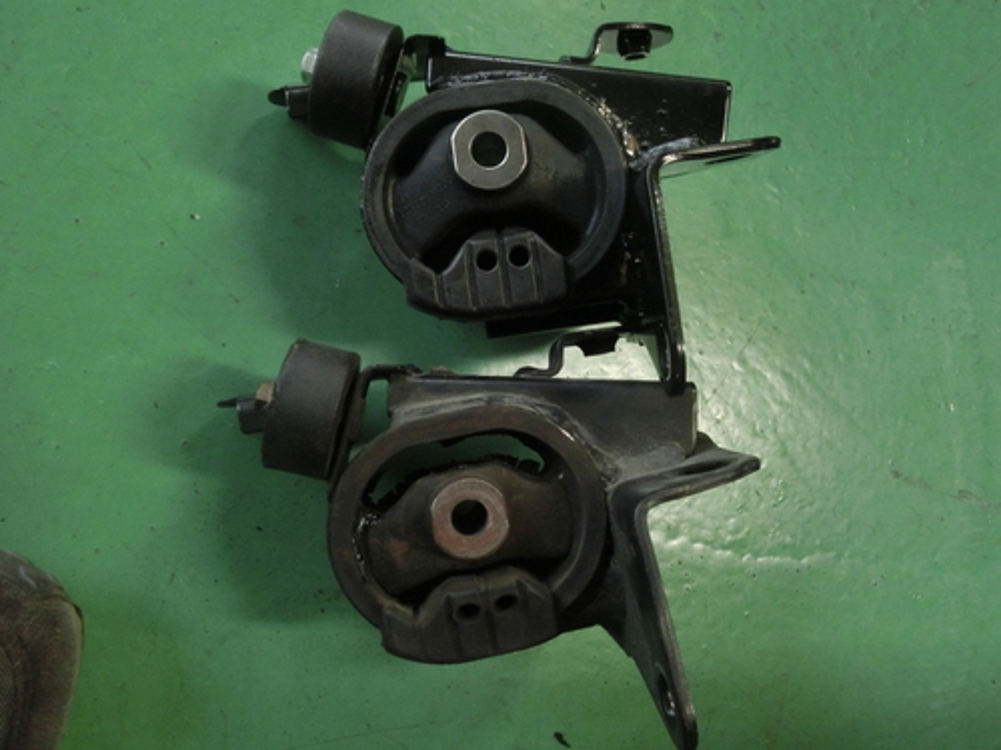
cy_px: 375
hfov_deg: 60.0
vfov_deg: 46.8
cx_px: 500
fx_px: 868
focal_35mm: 30
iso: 800
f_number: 3.5
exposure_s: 1/30
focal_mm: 5.36
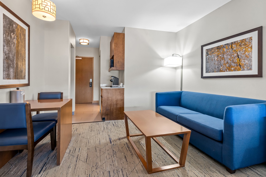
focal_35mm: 14
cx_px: 133
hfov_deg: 104.3
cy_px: 88
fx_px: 103
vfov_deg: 81.2
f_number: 8
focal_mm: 14
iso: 320
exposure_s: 1.3
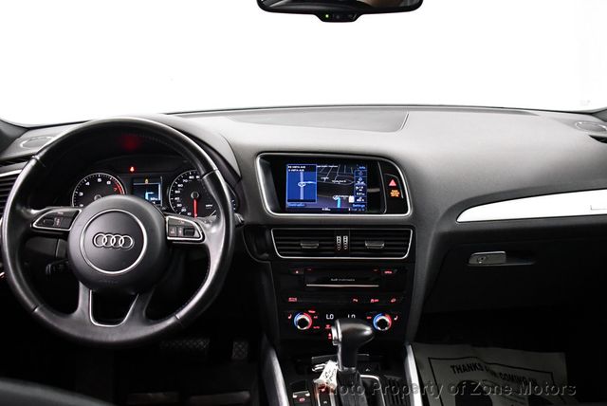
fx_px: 608
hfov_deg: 53.1
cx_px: 304
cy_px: 203
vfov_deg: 36.9
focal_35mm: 36
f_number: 3.5
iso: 3200
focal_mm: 18
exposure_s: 1/100
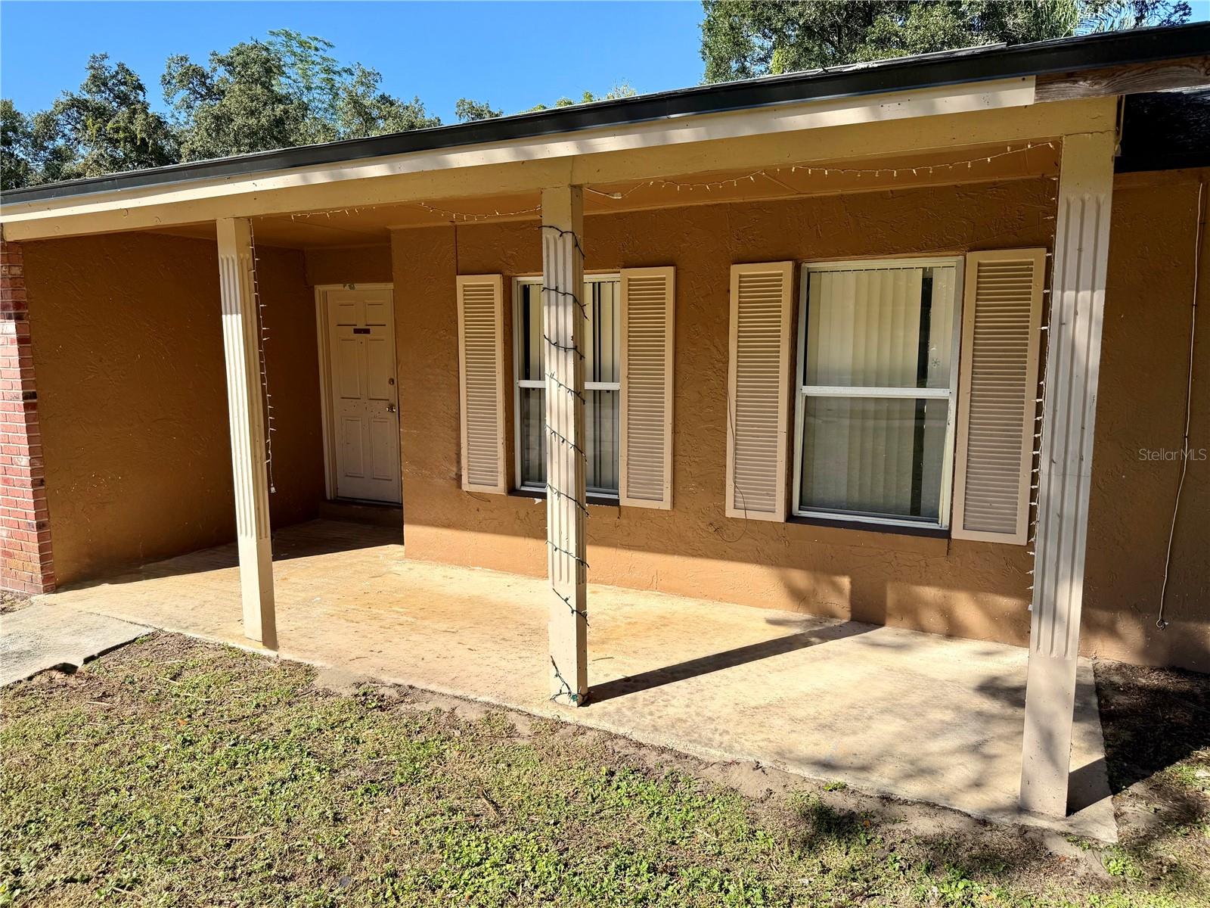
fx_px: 839
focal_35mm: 24
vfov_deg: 56.8
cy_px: 454
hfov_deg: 71.6
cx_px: 605
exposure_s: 1/3584
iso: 80
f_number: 1.78
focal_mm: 6.76
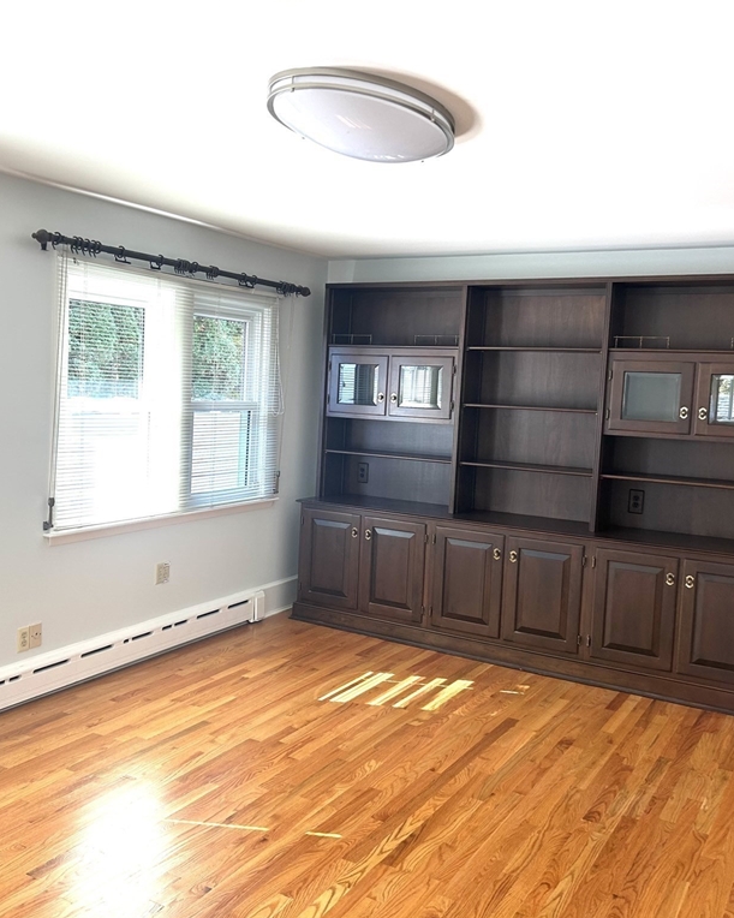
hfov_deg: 43.0
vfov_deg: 52.9
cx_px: 276
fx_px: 923
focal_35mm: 34
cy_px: 459
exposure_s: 1/121
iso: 64
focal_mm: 5.7
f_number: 1.5
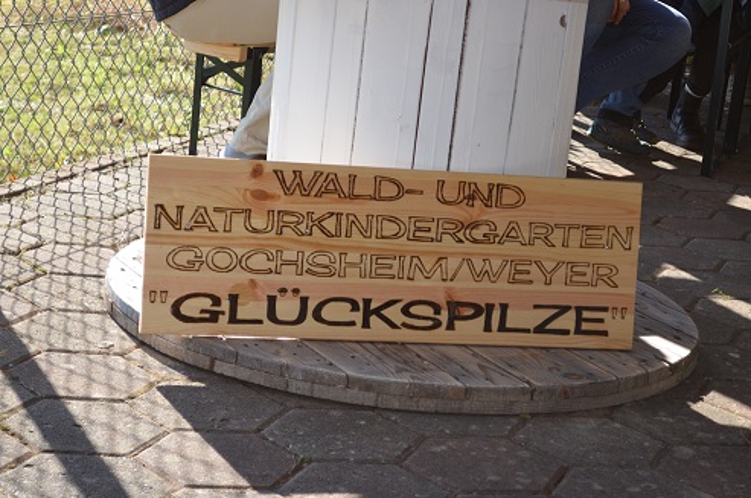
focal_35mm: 82
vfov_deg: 16.5
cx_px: 376
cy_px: 249
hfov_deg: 24.7
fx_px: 1718
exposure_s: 1/200
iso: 180
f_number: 5.6
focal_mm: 55
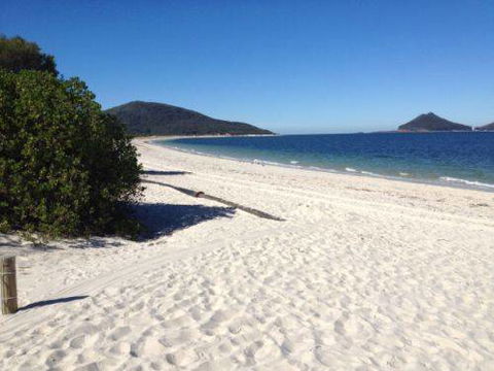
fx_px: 499
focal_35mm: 35
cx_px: 247
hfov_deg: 52.6
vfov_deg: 40.7
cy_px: 186
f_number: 2.4
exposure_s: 1/3067
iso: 64
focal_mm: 4.28
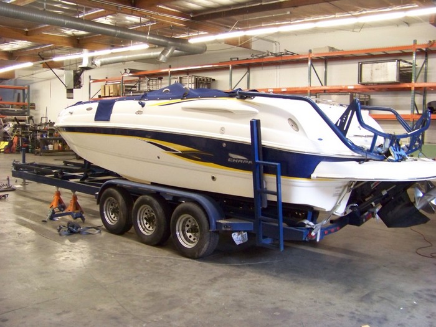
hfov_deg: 51.4
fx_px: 453
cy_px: 164
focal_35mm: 36
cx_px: 218
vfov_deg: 39.7
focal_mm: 5.85
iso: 400
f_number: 2.8
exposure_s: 1/20
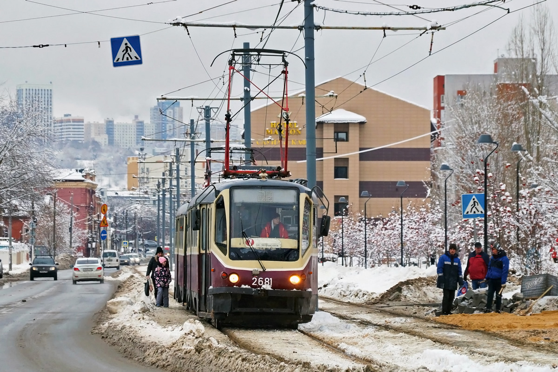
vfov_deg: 8.3
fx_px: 2557
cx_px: 279
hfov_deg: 12.5
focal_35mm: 165
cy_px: 186
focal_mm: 110
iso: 400
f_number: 5.6
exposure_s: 1/400
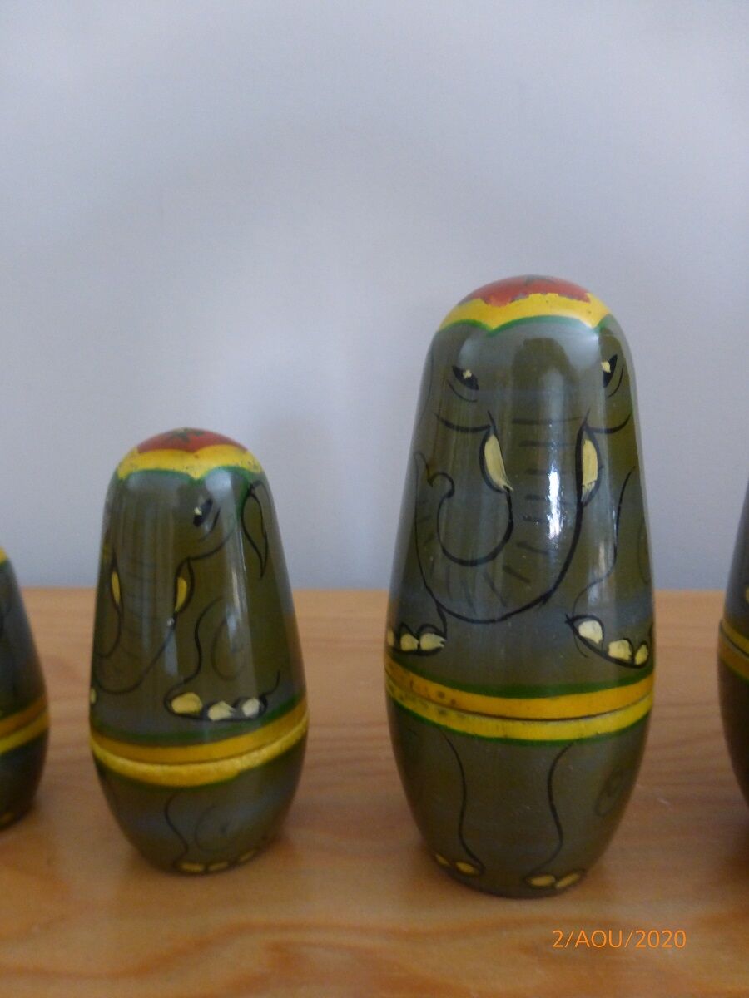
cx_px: 374
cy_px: 499
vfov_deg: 69.4
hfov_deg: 54.9
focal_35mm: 25
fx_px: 721
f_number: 3.3
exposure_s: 1/20
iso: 400
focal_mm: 4.3
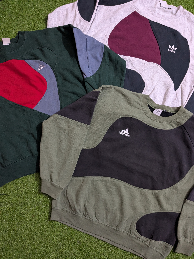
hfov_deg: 51.4
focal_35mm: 27
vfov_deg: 65.3
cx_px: 97
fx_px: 202
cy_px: 130
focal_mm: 4.38
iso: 381
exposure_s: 1/24
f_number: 1.73
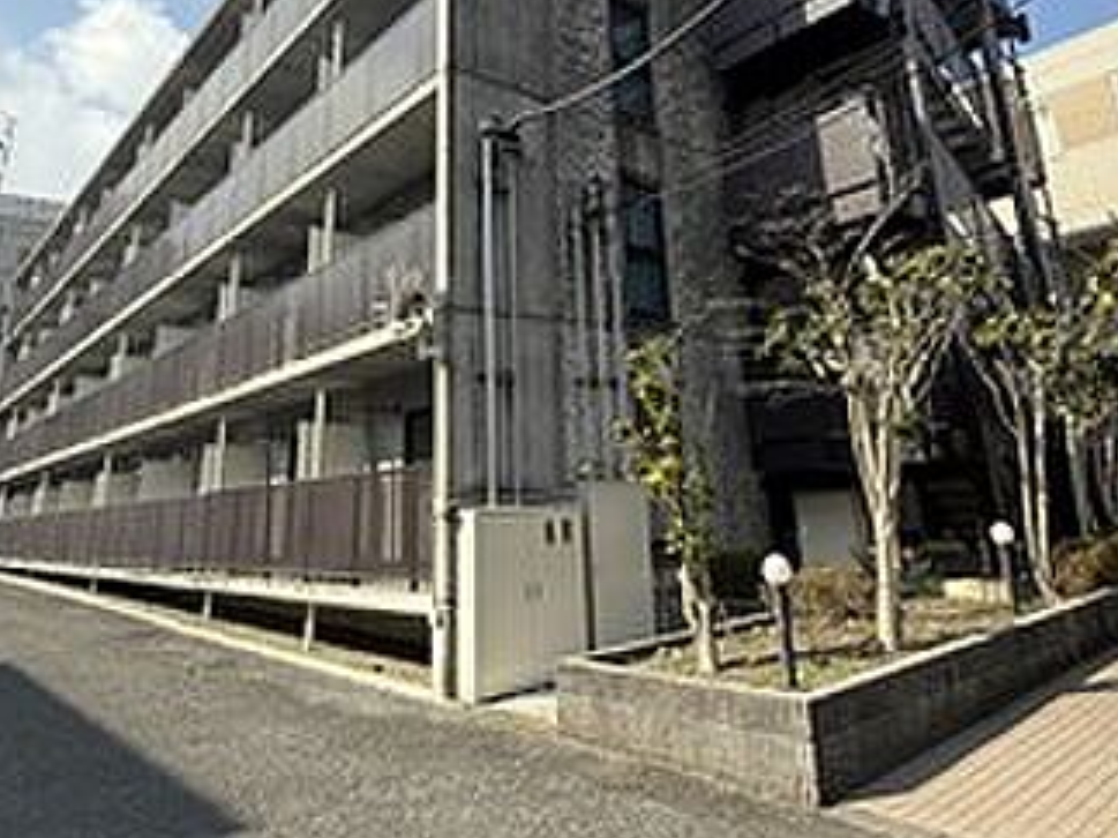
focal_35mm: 26
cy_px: 235
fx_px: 839
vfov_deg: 51.3
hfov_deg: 67.1
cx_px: 630
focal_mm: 2.22
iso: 50
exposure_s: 1/799
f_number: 2.2
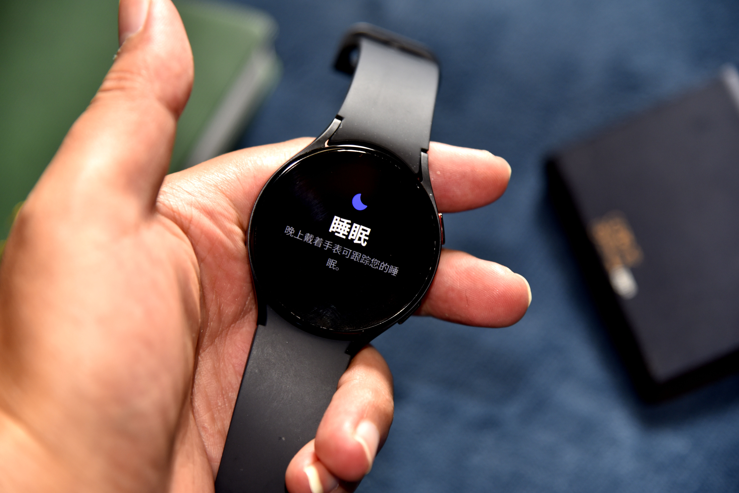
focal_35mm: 120
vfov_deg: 11.4
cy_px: 246
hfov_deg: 17.1
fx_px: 2464
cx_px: 370
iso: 800
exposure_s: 1/80
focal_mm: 120
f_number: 4.5
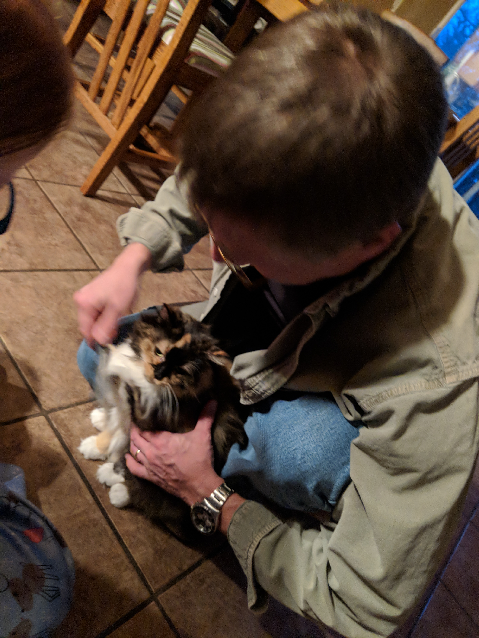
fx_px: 498
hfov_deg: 51.4
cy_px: 319
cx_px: 240
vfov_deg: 65.3
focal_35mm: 27
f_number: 1.8
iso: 578
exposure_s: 1/15
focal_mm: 4.44
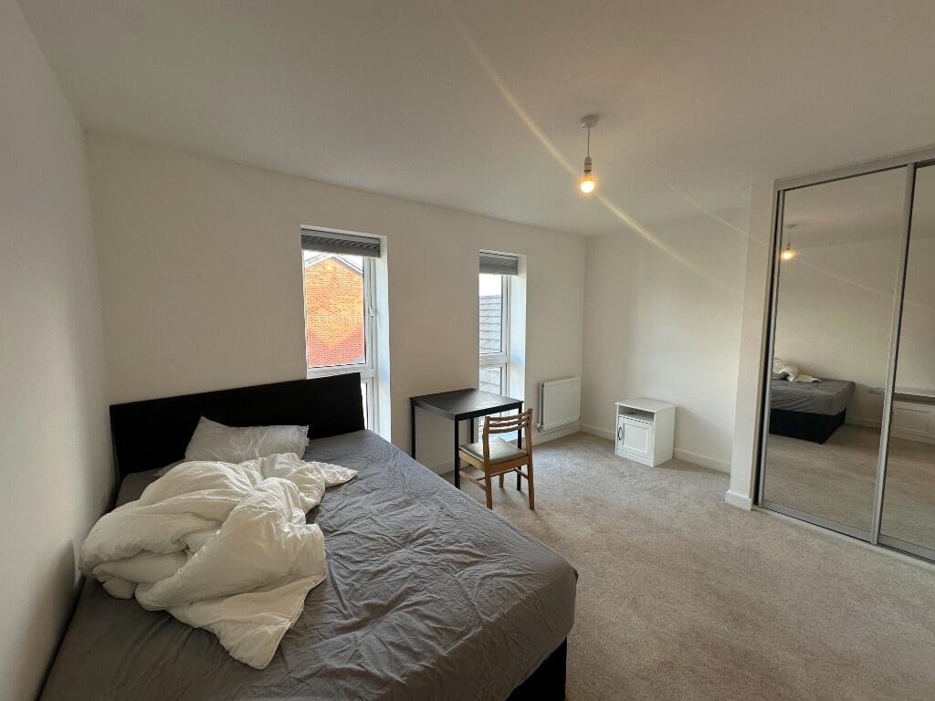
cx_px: 468
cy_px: 350
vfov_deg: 85.7
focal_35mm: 14
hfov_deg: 102.1
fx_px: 378
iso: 80
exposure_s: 1/100
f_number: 2.2
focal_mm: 2.22
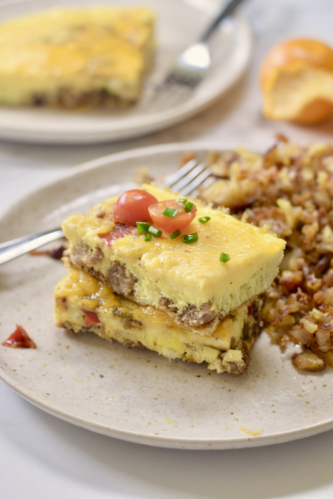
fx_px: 1041
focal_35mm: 75
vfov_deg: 27.0
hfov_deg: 18.2
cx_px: 166
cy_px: 250
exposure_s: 1/60
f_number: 4.5
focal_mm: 50
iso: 200
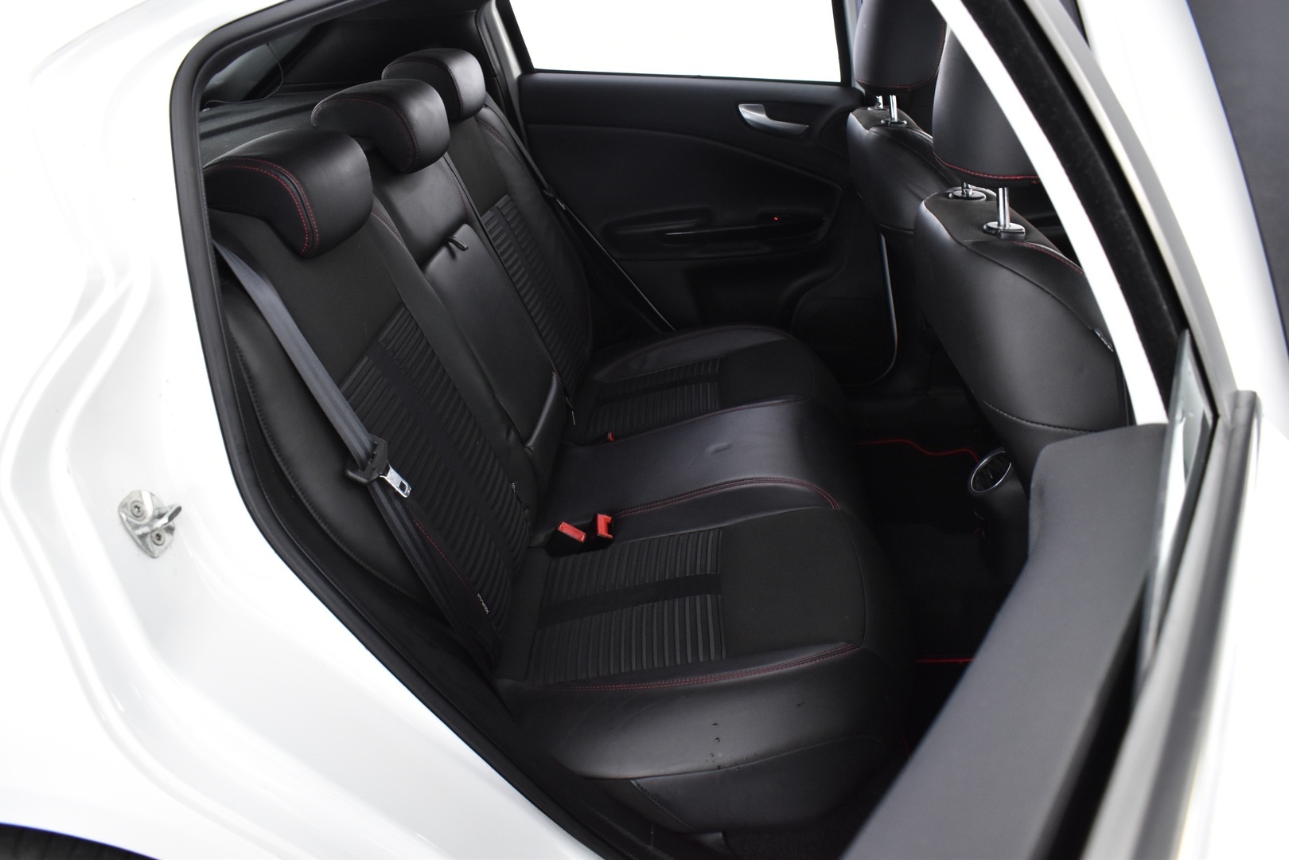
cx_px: 644
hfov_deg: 67.4
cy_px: 430
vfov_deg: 47.9
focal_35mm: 27
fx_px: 967
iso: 1250
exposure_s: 1/8
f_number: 5.6
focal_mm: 18
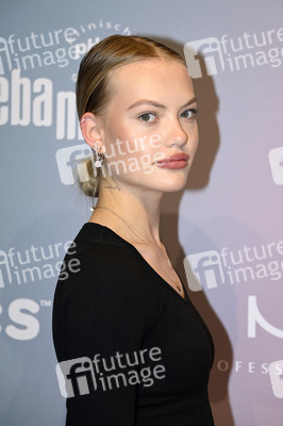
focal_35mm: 135
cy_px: 213
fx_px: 1595
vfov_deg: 15.2
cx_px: 142
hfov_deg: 10.1
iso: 400
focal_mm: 135
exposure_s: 1/200
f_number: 5.6
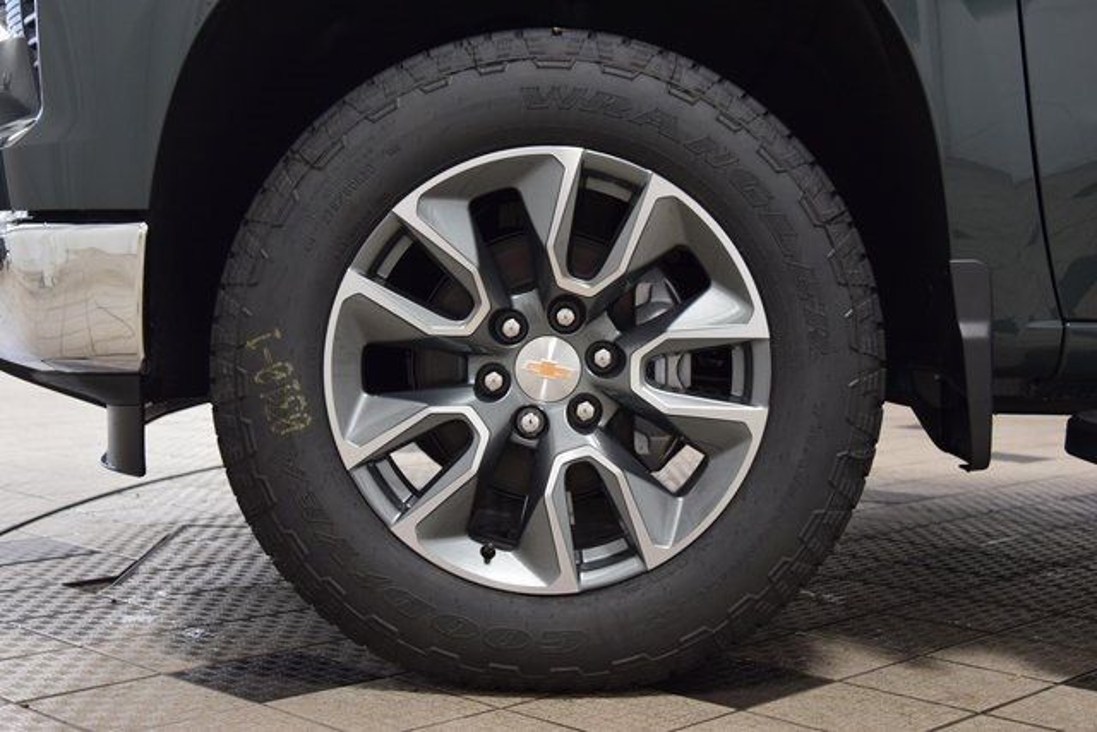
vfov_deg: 25.1
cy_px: 366
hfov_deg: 36.9
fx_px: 1646
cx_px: 548
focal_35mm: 54
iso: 1600
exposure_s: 1/60
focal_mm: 36
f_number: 4.5
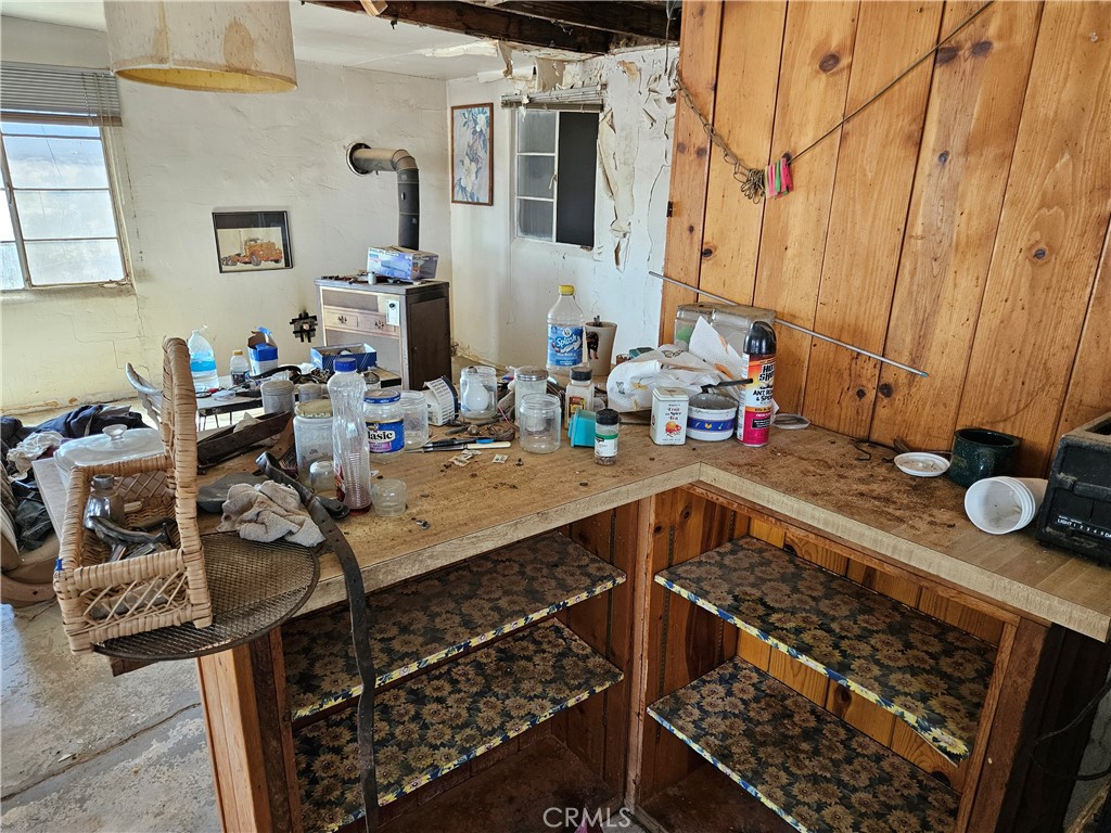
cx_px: 556
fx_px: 738
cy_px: 416
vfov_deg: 58.9
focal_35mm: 23
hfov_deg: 73.9
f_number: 1.8
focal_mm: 5.4
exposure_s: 1/120
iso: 200
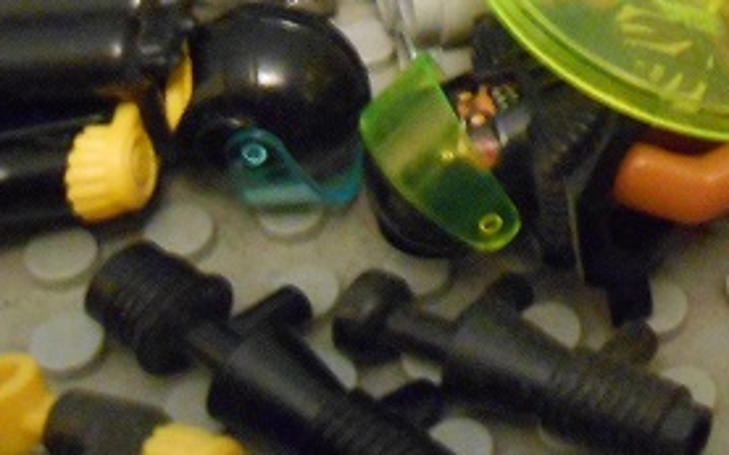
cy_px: 55
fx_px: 1827
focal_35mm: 92
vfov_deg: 14.1
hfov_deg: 20.7
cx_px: 932
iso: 800
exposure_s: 1/1.6
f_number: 3.8
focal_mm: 5.3
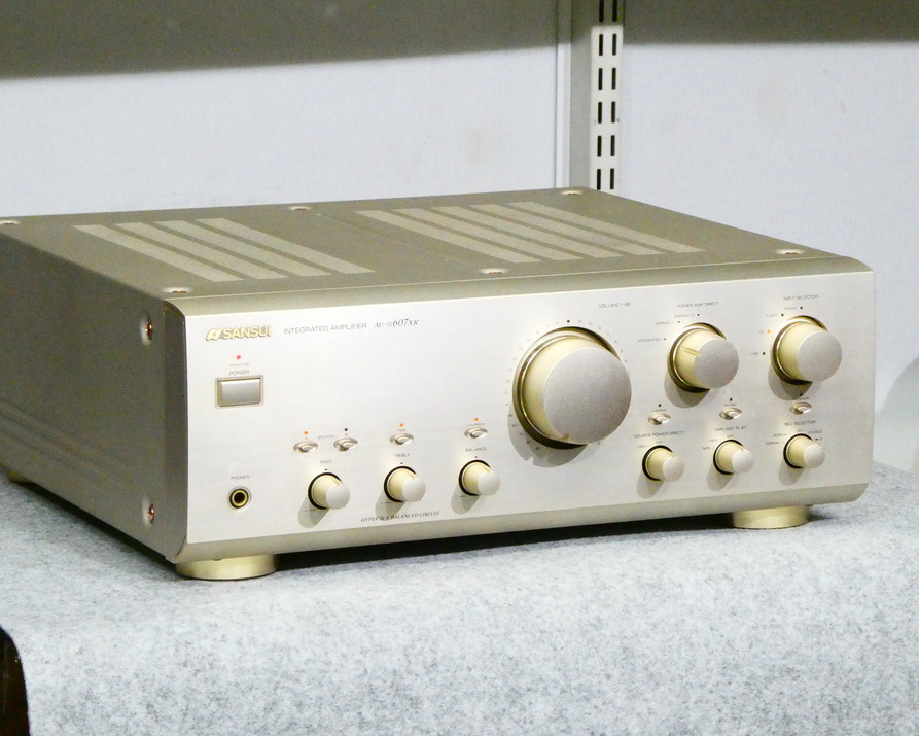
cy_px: 367
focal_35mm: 150
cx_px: 436
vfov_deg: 10.3
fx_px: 4081
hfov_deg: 12.8
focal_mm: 25.6
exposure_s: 1/40
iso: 1600
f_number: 5.6
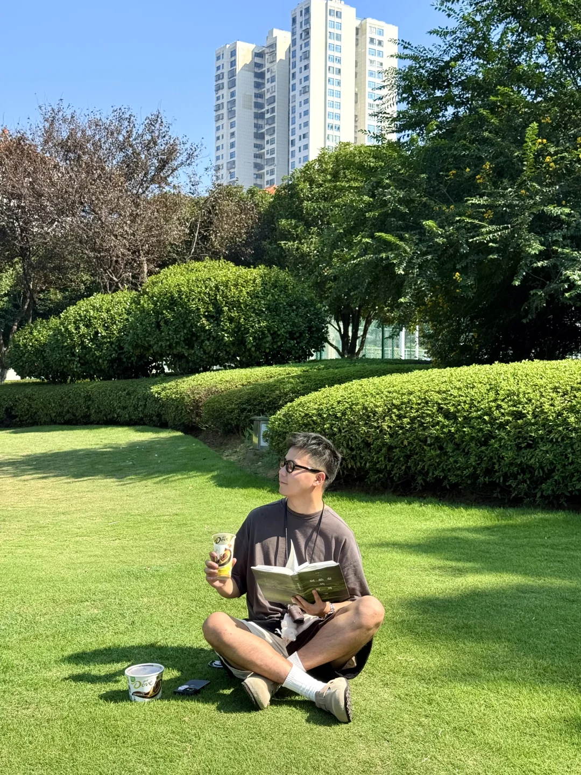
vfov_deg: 39.7
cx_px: 290
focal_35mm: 48
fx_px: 1074
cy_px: 388
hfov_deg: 30.3
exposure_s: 1/2088
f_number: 1.78
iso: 80
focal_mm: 6.76
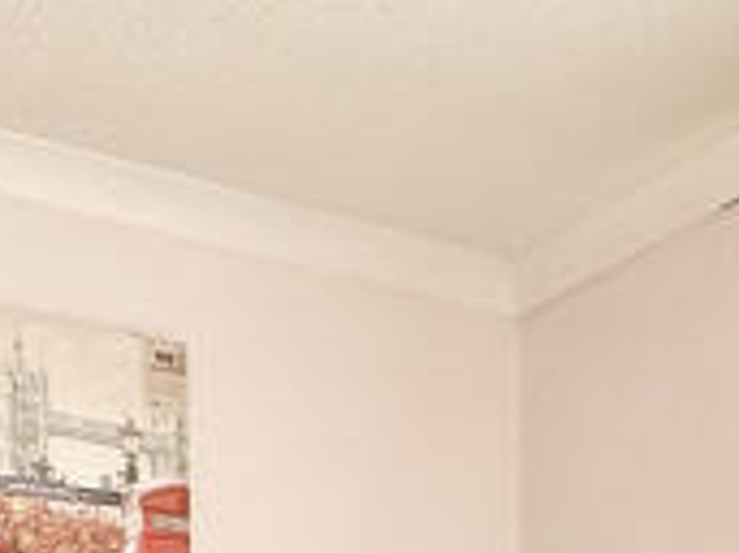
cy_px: 1197
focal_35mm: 84
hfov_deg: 23.3
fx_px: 1792
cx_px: 428
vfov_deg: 14.0
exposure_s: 1/100
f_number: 2.2
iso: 125
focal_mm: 2.22
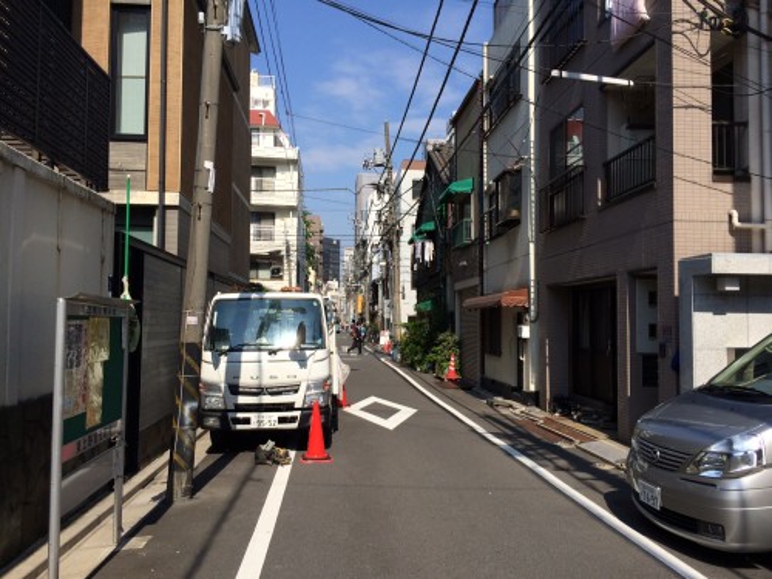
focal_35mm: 30
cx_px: 386
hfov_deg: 60.0
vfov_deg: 46.8
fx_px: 669
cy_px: 290
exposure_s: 1/2564
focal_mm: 4.12
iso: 40
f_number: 2.2
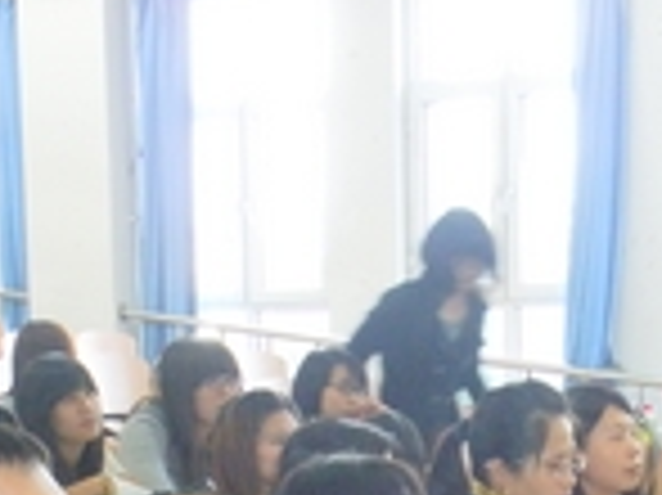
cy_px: 592
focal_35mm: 106
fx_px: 2026
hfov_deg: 18.5
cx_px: 464
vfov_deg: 13.6
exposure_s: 1/30
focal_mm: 6.6
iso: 200
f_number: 3.5
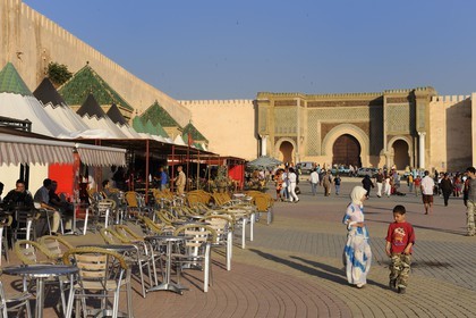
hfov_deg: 32.4
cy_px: 159
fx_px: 820
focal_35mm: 62
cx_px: 238
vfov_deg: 21.9
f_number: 16
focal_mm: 62
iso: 200
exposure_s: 1/160
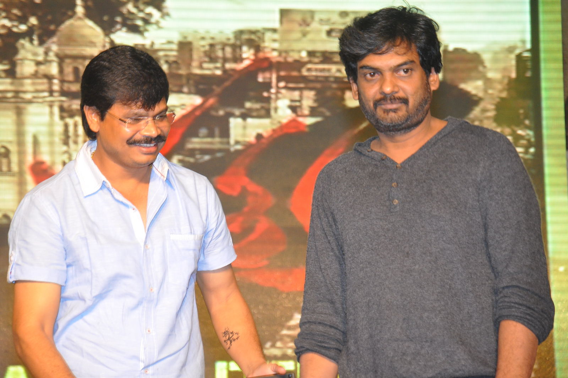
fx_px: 2482
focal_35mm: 158
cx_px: 284
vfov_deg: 8.7
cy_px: 189
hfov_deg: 13.1
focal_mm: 105
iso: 800
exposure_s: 1/60
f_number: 5.6
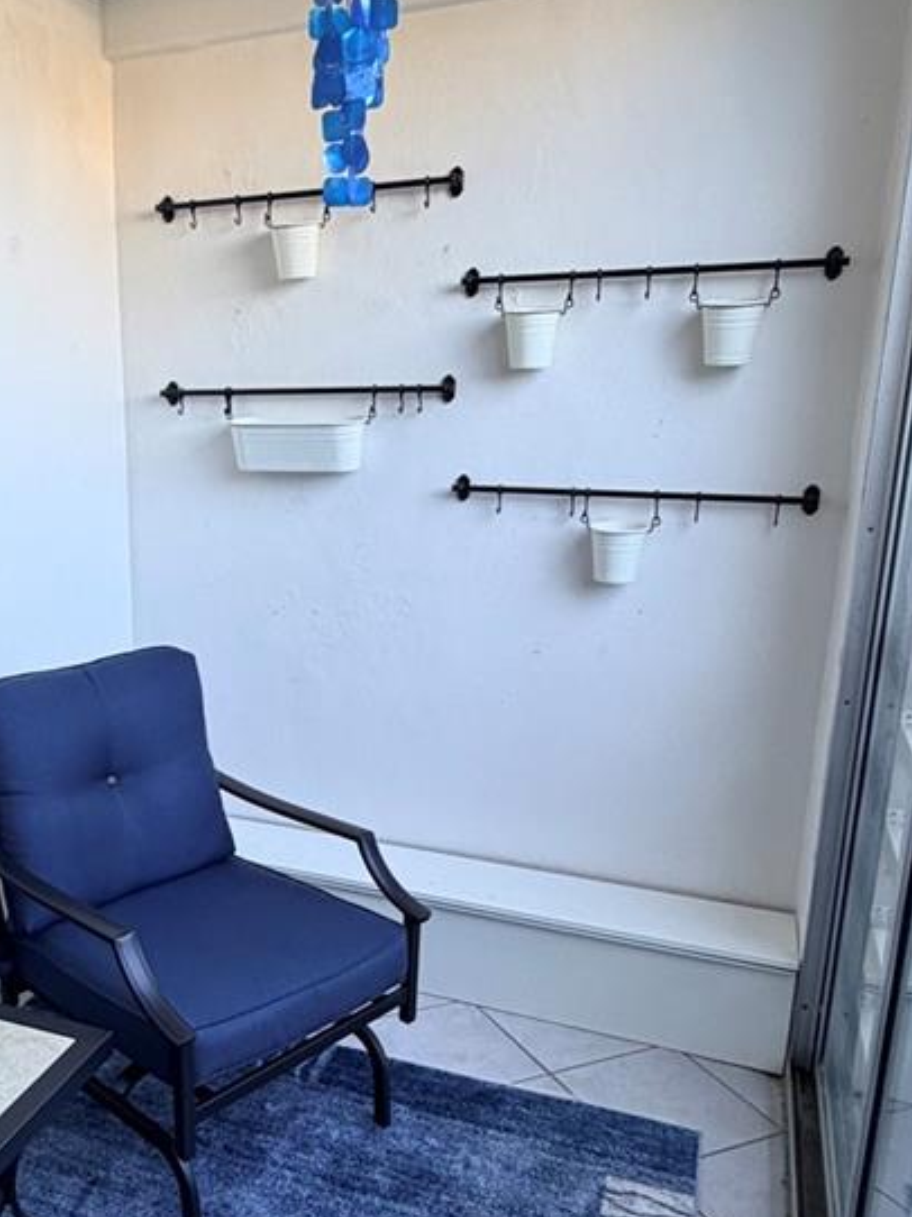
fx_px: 1090
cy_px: 689
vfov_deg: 58.2
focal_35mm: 31
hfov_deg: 44.0
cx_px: 236
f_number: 2.2
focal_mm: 2.22
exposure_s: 1/121
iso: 160
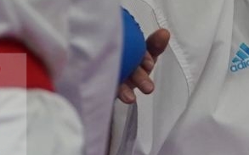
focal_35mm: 1879
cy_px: 130
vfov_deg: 0.7
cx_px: 235
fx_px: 12749
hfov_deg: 1.1
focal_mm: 200
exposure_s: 1/1000
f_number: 2.8
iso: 1000
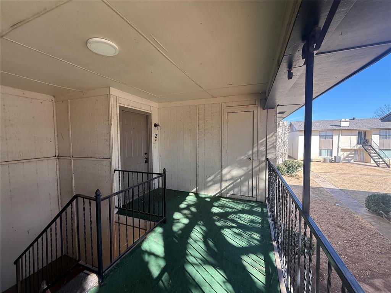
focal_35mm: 14
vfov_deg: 85.7
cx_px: 196
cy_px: 146
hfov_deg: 102.1
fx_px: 158
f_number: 2.2
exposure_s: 1/164
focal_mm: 2.22
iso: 64
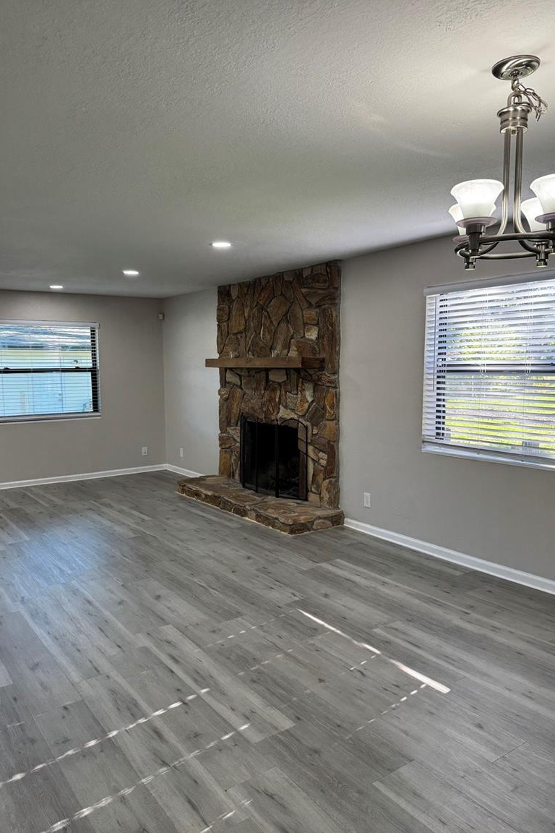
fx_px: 601
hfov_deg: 49.5
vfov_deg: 69.4
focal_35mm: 26
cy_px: 426
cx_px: 269
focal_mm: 6.76
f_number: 1.78
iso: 125
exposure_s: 1/120
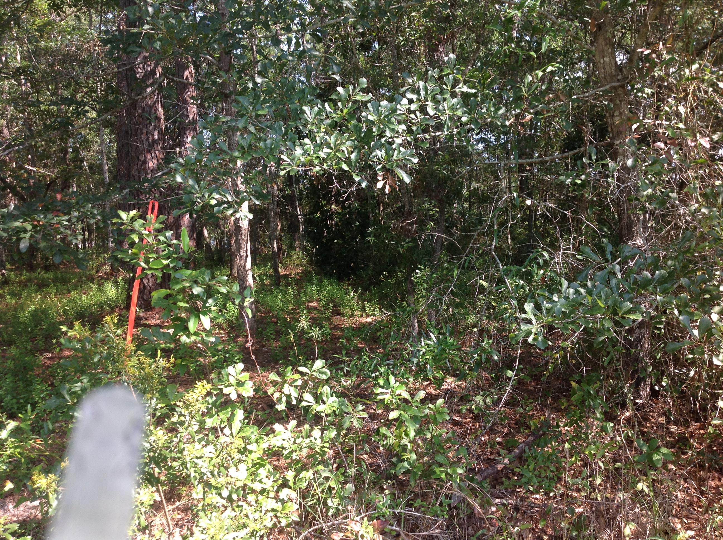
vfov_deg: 40.6
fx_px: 730
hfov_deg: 52.7
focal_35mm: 35
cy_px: 270
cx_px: 362
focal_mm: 4.28
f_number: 2.4
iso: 50
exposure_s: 1/226
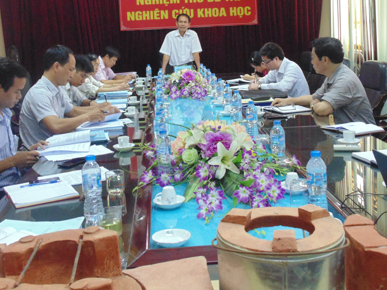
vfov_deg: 29.4
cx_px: 189
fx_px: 548
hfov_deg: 38.9
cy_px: 87
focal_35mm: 49
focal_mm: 6.2
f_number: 3.4
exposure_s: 1/20
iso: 400
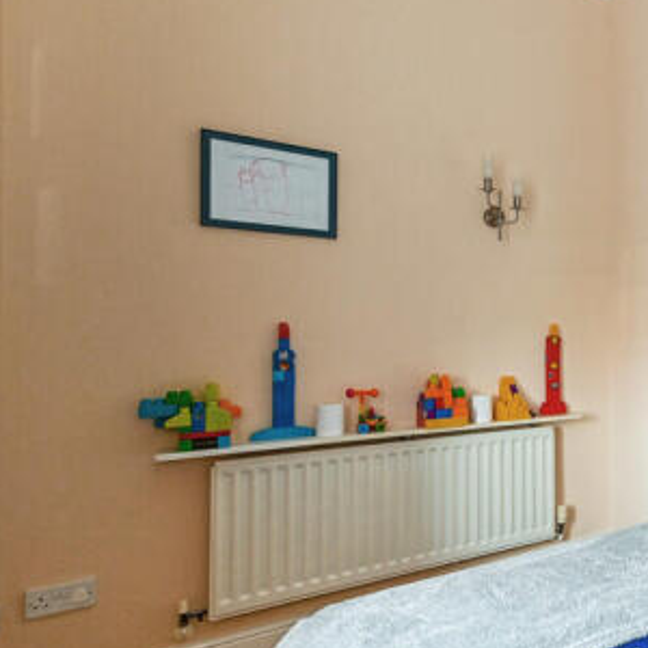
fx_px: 551
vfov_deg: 60.8
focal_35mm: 26
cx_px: 670
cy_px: 354
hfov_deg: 48.3
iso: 400
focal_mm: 14
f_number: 9
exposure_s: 1/20
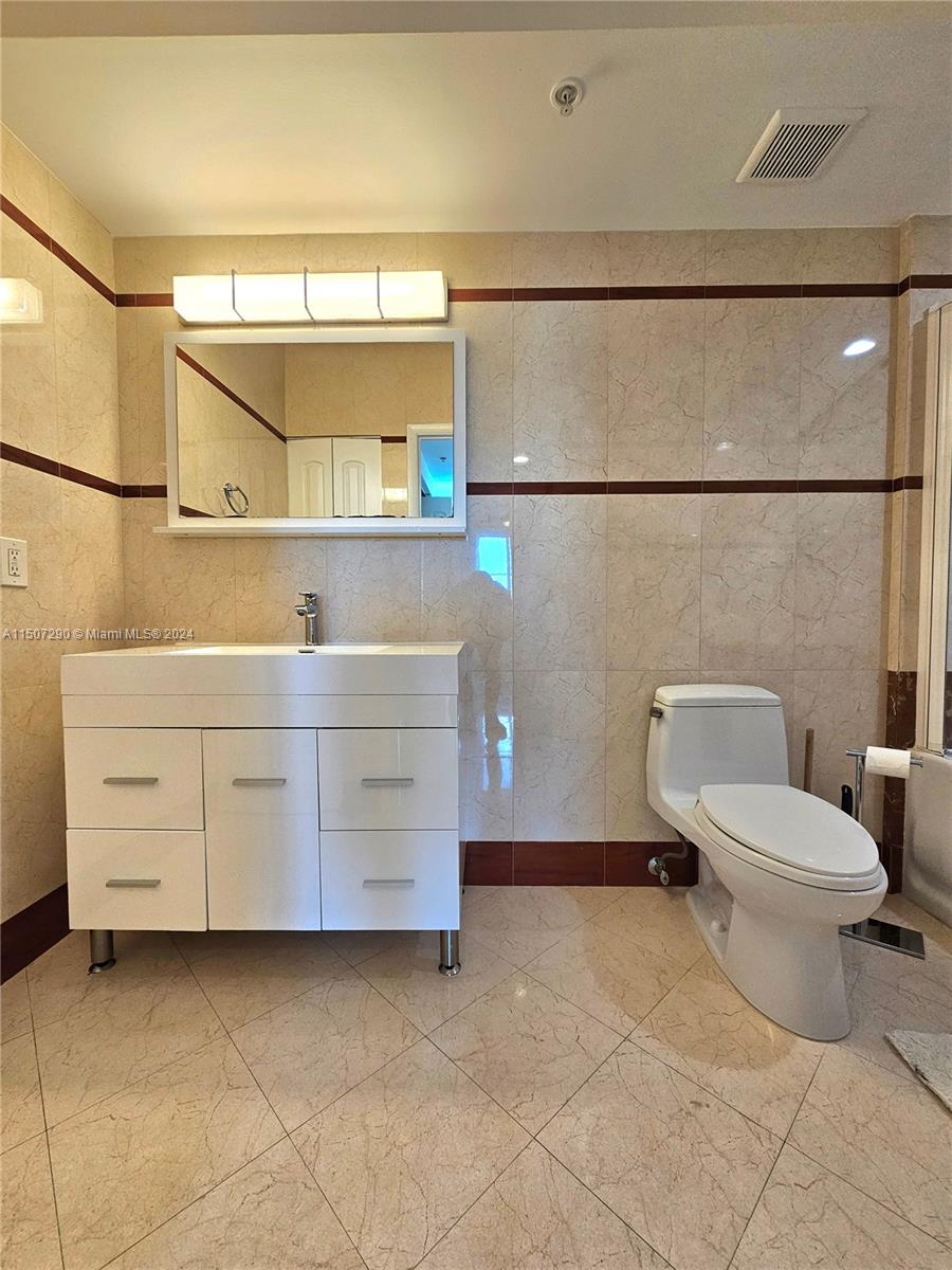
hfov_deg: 89.9
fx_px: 477
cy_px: 635
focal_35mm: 13
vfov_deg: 106.2
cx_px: 476
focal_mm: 2.2
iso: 100
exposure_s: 1/120
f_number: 2.2
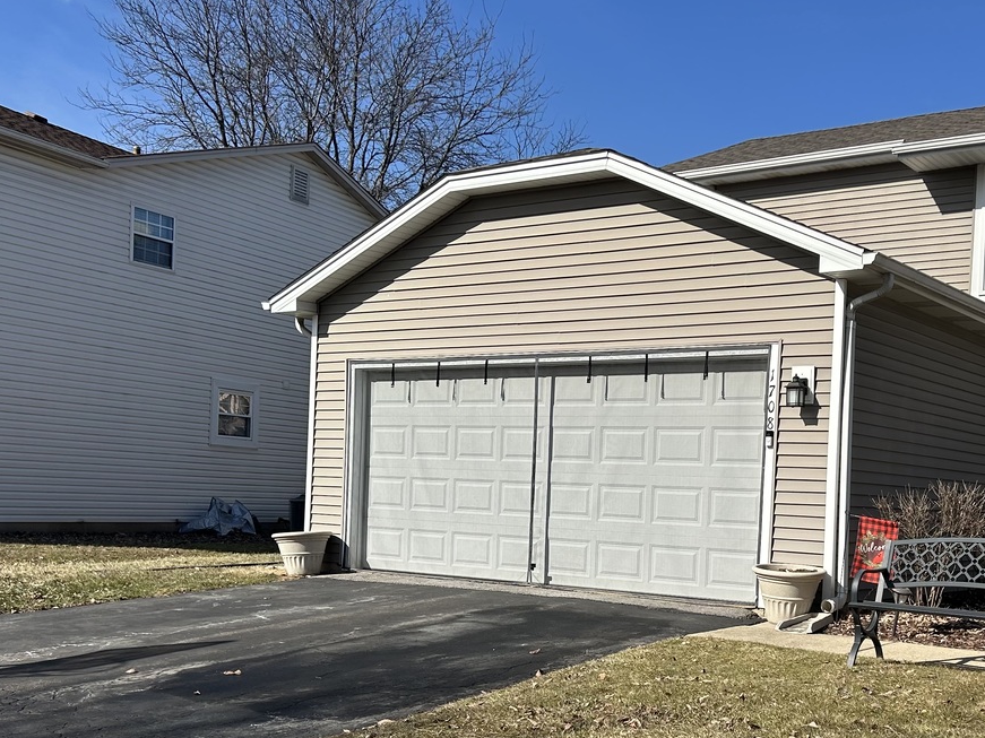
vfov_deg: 33.2
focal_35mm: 43
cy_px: 519
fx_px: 1223
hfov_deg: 43.2
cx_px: 663
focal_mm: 5.7
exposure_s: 1/5076
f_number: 1.5
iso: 50
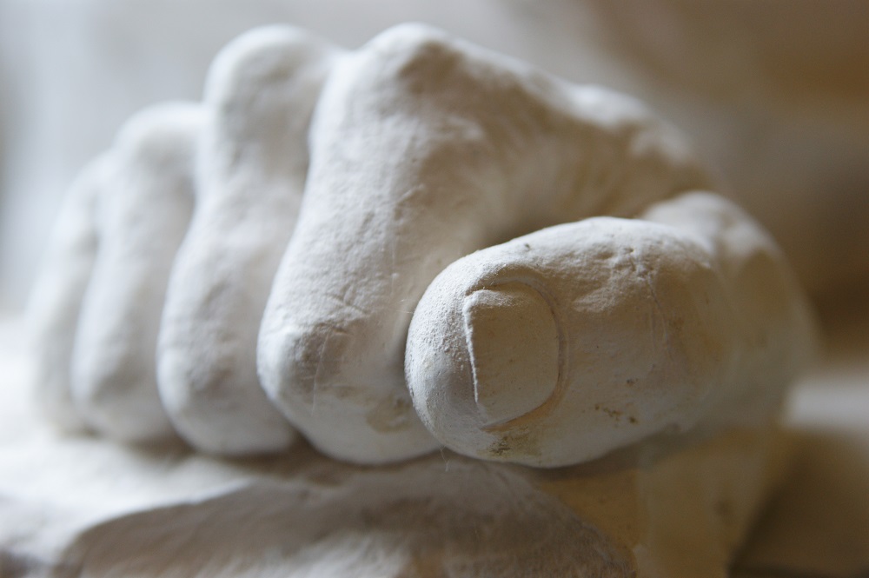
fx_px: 2171
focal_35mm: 90
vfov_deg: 15.2
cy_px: 289
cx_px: 434
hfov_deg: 22.6
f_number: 4
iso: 200
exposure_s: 1/60
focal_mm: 60
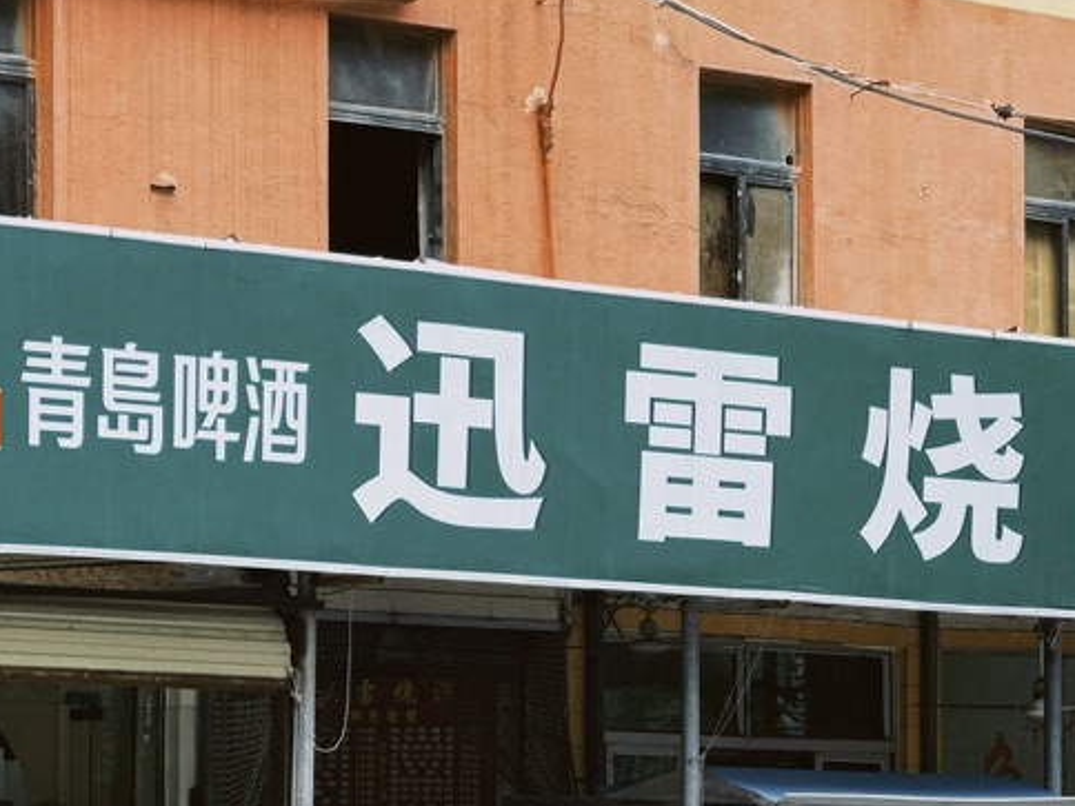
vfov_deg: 5.8
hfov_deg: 7.8
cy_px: 628
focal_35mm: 254
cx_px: 600
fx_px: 7888
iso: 50
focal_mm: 15.66
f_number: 2.8
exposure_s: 1/307
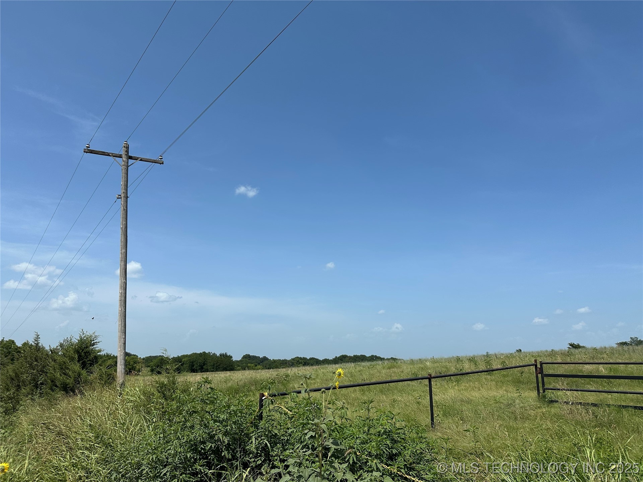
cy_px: 241
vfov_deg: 56.8
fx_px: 446
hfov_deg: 71.6
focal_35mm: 24
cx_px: 322
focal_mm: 6.86
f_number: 1.78
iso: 80
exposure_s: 1/6623
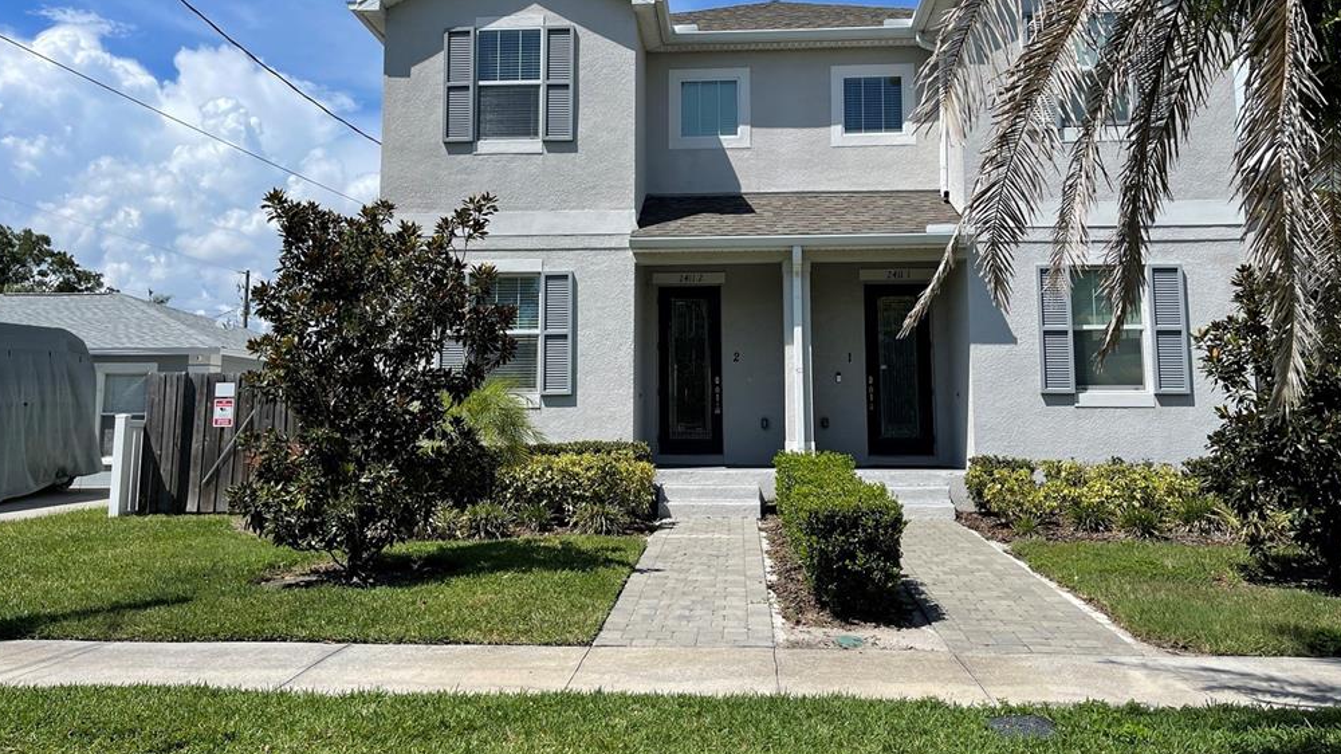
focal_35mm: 29
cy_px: 277
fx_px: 1031
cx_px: 669
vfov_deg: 39.9
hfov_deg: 66.1
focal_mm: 5.1
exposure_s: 1/4717
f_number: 1.6
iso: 32
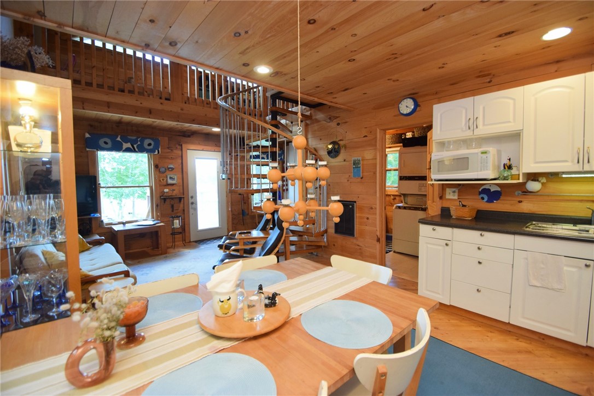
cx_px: 297
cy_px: 198
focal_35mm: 15
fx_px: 247
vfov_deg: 77.3
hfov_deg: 100.4
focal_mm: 10
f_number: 4
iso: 720
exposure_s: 1/60
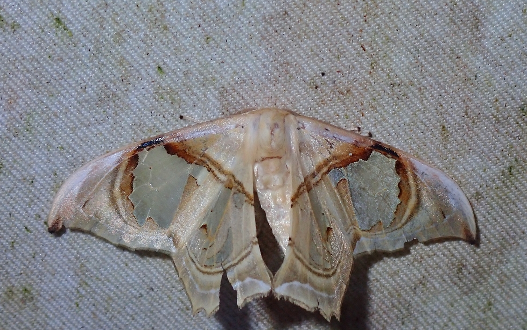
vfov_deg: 12.2
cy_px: 187
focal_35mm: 107
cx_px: 263
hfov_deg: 19.5
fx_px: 1537
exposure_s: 1/200
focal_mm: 18
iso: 200
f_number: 6.3
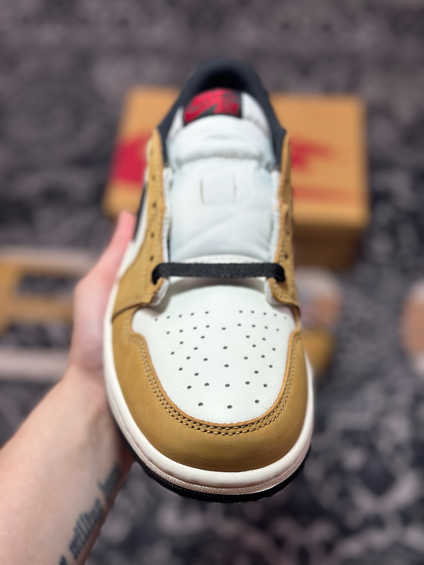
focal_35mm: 48
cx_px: 212
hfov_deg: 30.3
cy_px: 282
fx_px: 784
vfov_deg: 39.7
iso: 80
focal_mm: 6.86
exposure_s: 1/864
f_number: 1.78
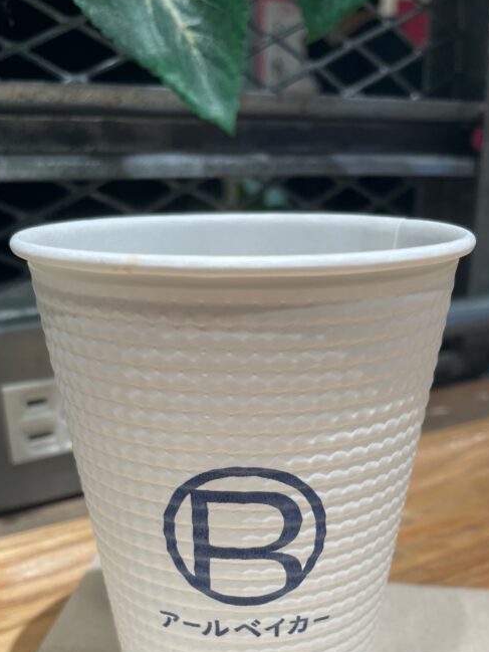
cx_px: 246
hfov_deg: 35.1
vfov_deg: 43.9
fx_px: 772
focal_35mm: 41
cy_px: 505
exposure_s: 1/100
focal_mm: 4.2
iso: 40
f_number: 1.6
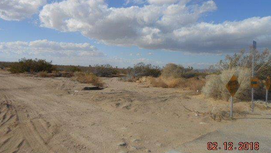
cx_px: 137
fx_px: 208
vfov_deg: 40.1
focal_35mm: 29
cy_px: 64
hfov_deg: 66.0
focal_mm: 4.6
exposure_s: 1/1500
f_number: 3.5
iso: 80
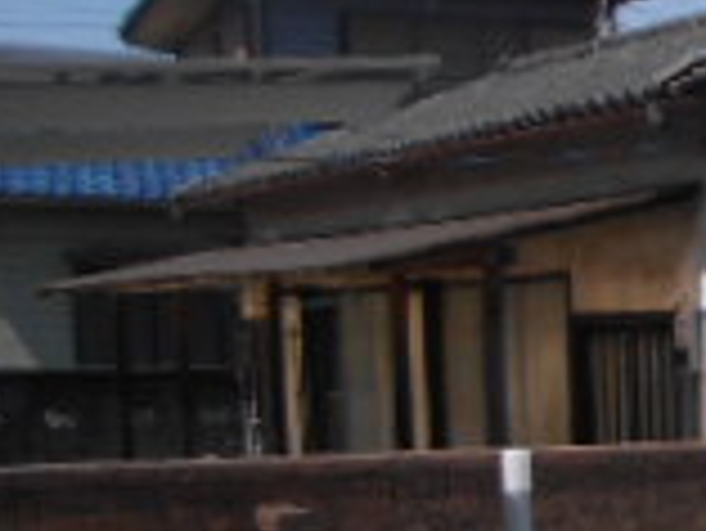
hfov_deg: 15.4
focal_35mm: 106
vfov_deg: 13.5
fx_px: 2164
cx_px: 1340
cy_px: 680
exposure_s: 1/320
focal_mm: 4.6
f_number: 8
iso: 80
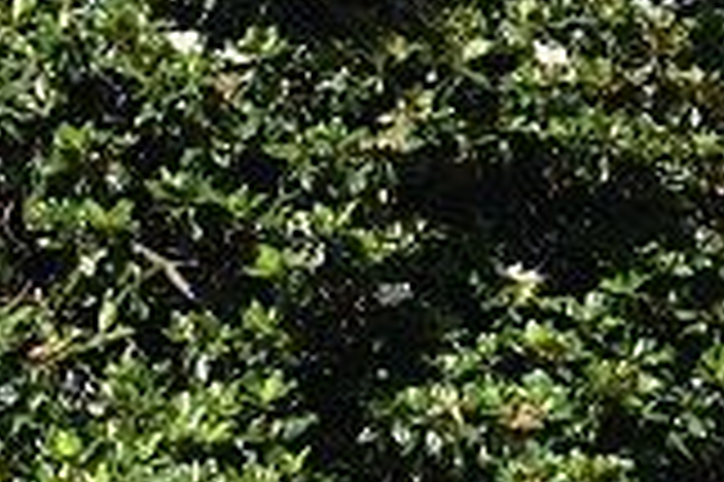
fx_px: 5063
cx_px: 845
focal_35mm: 252
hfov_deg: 8.1
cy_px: 36
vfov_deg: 5.4
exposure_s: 1/320
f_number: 9
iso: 200
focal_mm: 30
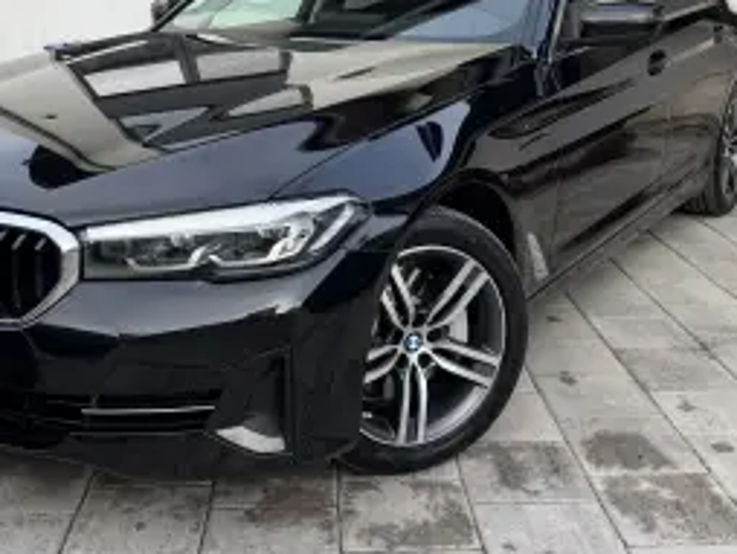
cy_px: 194
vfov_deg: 41.4
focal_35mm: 34
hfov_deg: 53.8
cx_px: 337
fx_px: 725
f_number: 1.78
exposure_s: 1/853
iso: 80
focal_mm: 6.76
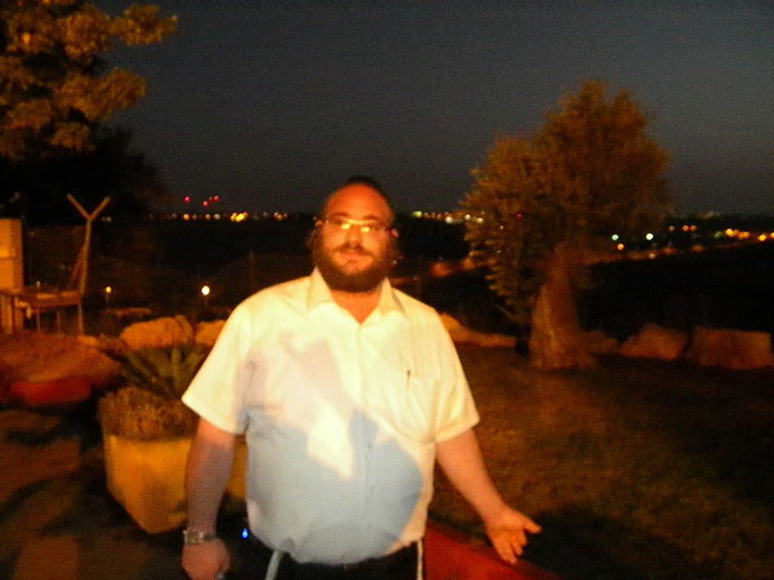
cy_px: 290
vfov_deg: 49.7
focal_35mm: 28
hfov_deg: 63.4
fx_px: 626
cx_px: 387
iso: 3200
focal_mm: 5
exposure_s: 1/26
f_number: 3.5
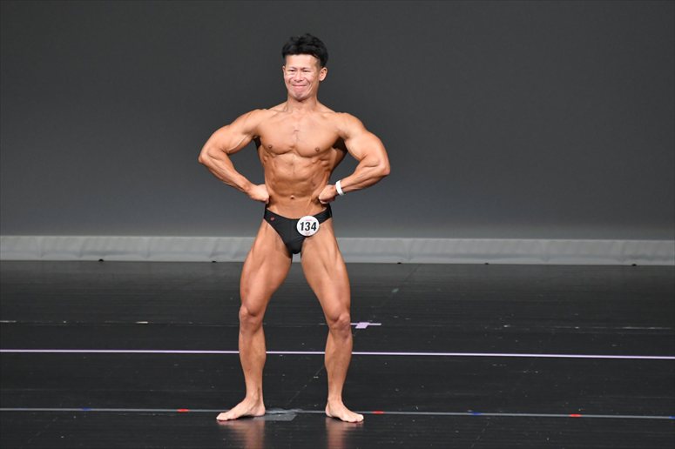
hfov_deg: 6.0
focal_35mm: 345
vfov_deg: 4.0
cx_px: 338
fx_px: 6466
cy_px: 224
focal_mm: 230
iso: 4000
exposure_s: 1/400
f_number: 5.6
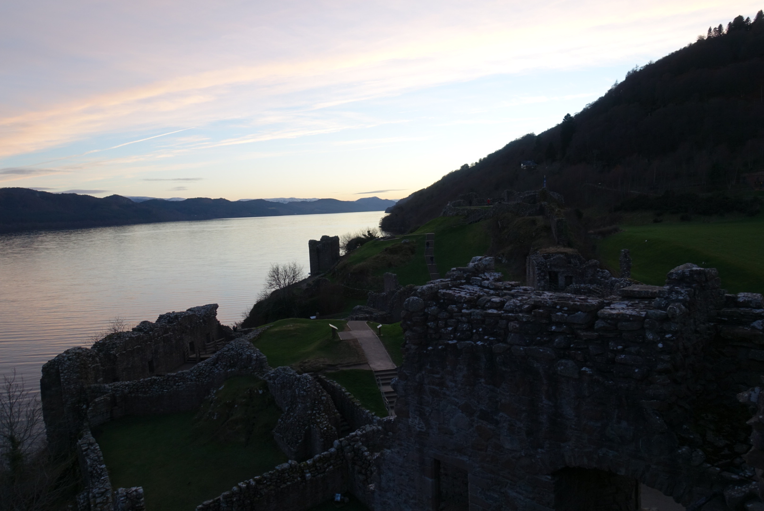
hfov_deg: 73.7
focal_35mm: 24
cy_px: 256
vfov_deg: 53.2
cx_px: 382
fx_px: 510
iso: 125
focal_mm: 8.8
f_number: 4
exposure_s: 1/100
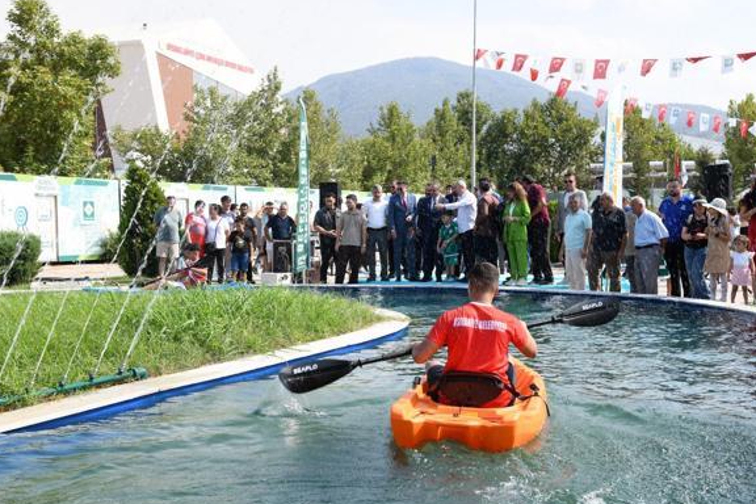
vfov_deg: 28.6
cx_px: 377
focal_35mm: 47
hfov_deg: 41.9
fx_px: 987
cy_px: 265
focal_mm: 44
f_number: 8
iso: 200
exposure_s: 1/320
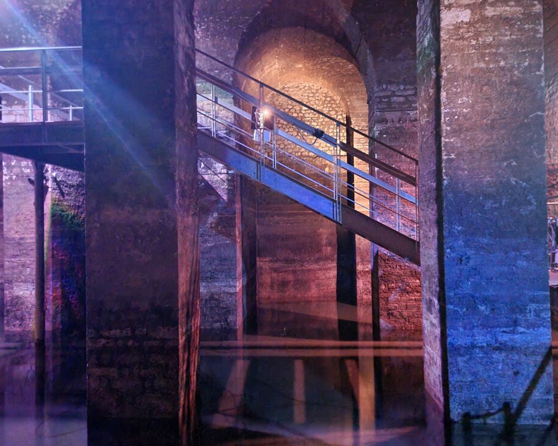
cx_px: 273
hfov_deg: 66.0
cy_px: 216
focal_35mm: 26
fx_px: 429
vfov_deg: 54.9
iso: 3200
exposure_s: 1/10
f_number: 1.8
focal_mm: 6.7
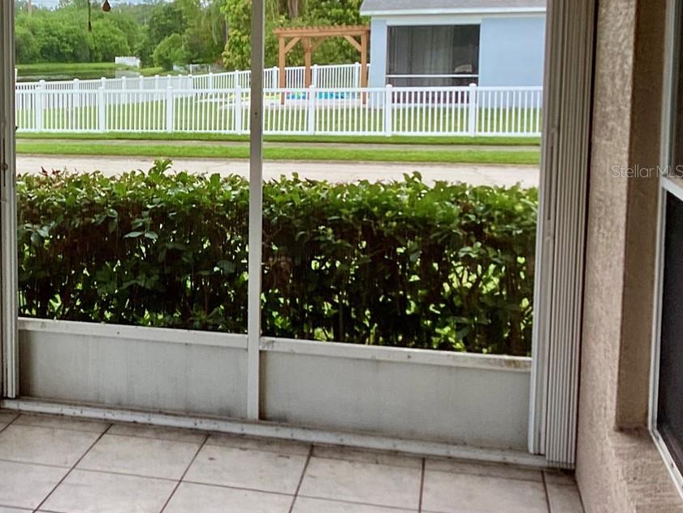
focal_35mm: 59
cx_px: 38
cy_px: 171
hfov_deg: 30.9
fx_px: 1164
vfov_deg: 24.7
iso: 25
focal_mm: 3.3
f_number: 2.4
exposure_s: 1/138
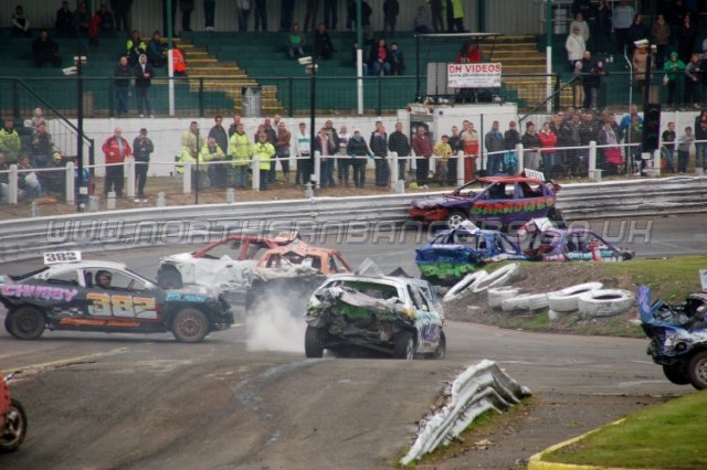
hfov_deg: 6.9
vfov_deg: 4.6
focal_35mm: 300
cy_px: 235
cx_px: 354
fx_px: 5888
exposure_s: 1/500
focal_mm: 200
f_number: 6.3
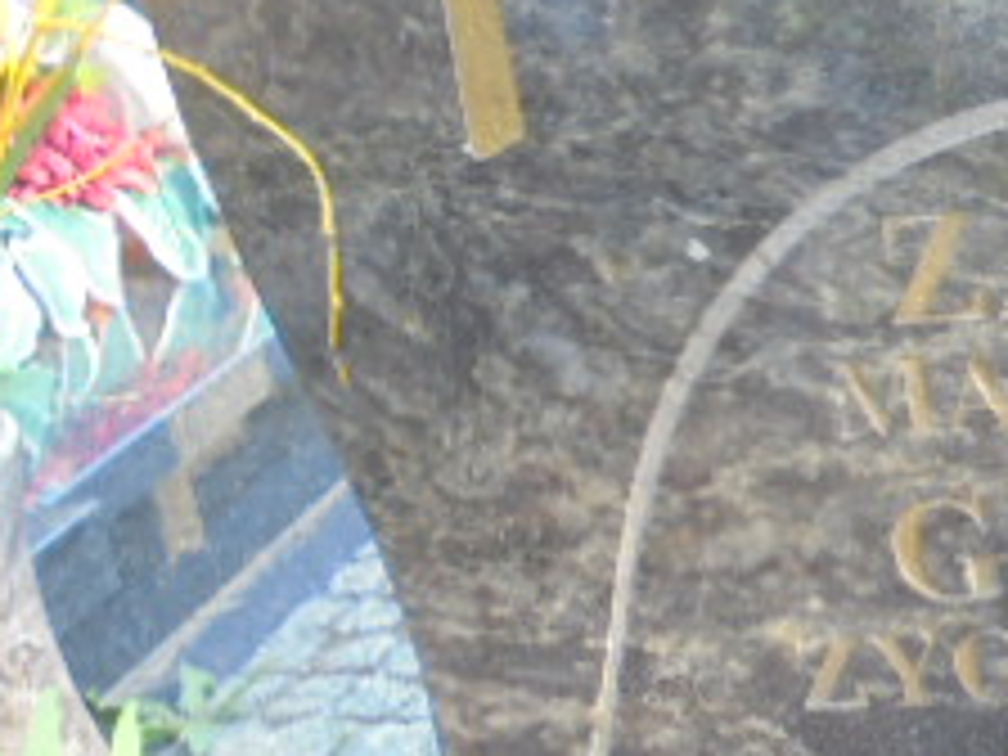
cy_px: 194
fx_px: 2825
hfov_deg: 19.5
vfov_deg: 15.2
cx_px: 1080
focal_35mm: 97
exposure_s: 1/30
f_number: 4
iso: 100
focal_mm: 6.1
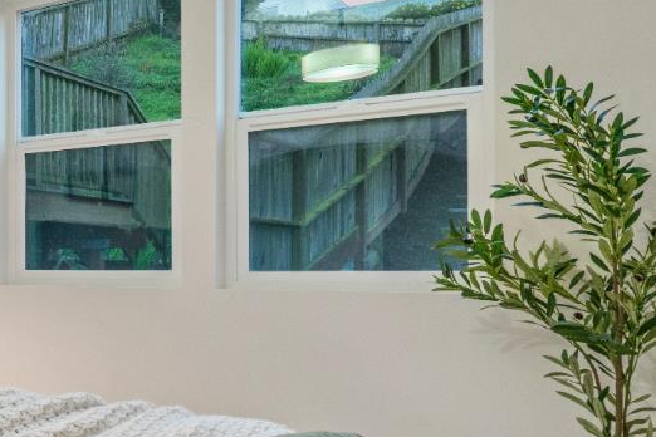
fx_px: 838
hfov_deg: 31.0
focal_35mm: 46
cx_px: -238
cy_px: 296
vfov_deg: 29.0
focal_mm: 16
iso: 640
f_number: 9
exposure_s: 1/15
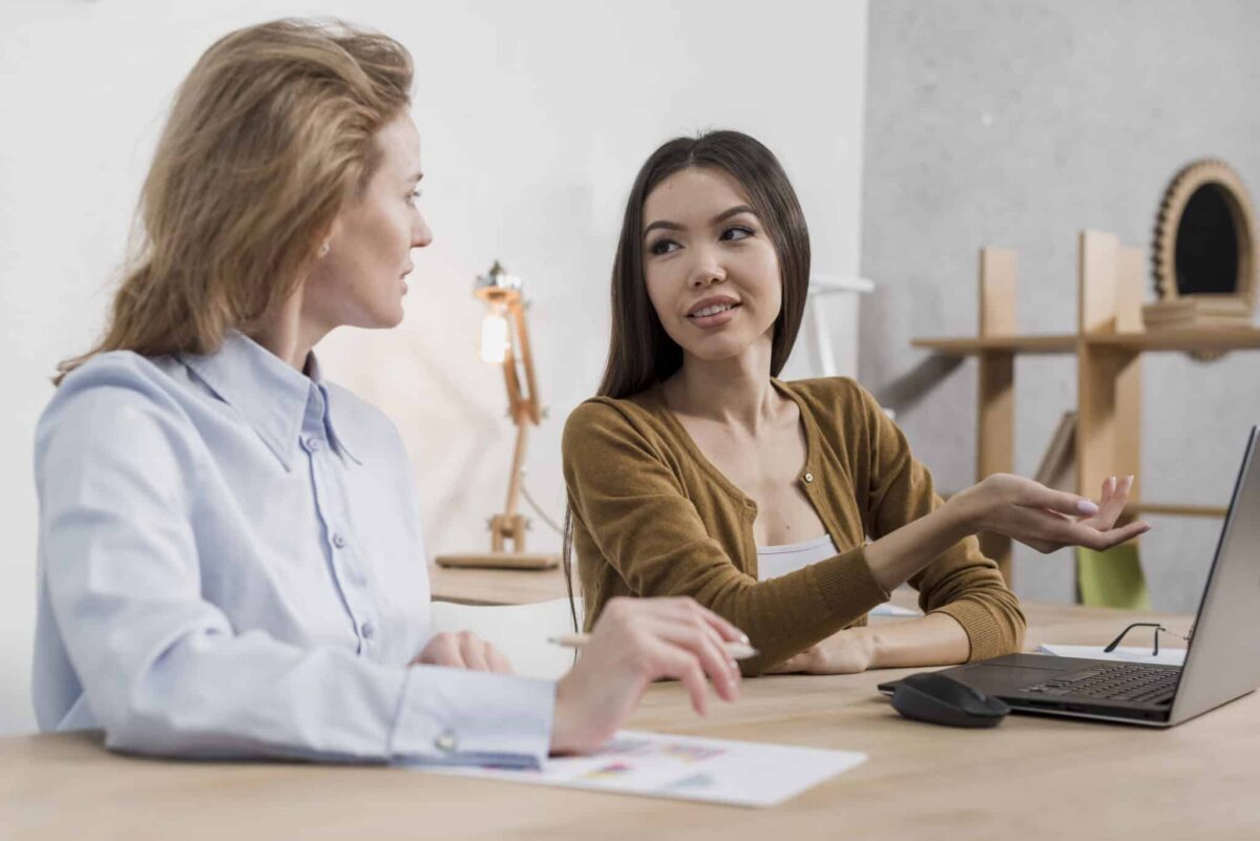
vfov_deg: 27.0
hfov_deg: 39.6
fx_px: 1751
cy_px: 420
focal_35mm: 50
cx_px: 630
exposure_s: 1/100
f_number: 3.5
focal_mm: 50
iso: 320
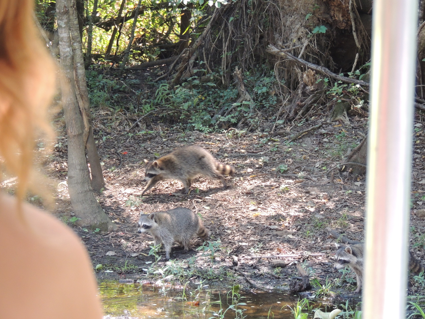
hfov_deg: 11.6
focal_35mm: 170
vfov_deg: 8.7
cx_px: 212
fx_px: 2087
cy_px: 160
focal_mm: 30.3
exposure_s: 1/80
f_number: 4.5
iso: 400
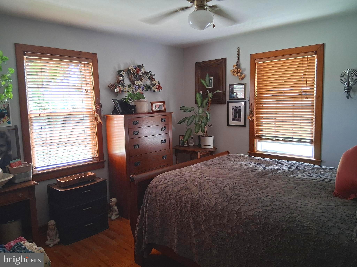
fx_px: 268
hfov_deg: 67.3
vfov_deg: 53.1
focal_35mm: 26
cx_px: 178
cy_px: 134
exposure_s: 1/50
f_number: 1.8
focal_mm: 3.98
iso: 320
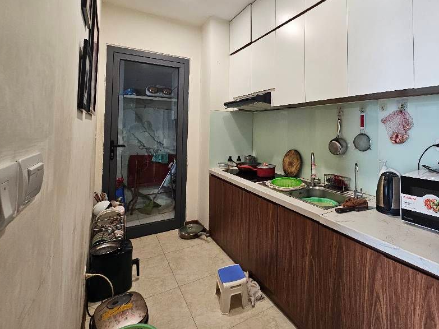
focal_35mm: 17
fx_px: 216
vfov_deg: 73.4
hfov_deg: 88.9
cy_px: 123
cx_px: 279
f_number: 2.2
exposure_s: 1/70.8
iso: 160
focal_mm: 2.2
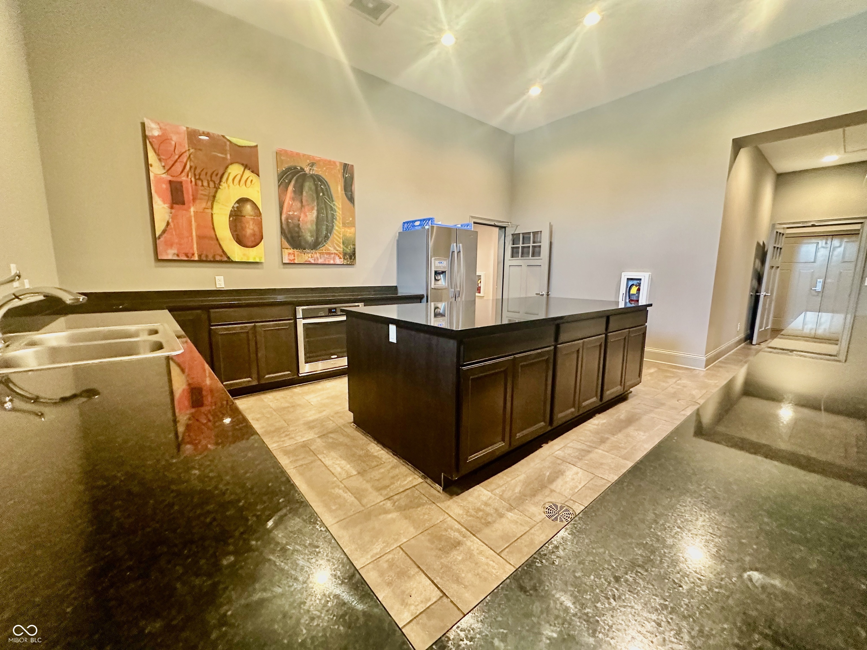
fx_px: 351
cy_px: 325
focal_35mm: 14
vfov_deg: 85.7
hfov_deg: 102.1
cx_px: 434
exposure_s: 1/60
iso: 800
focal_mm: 2.22
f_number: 2.2
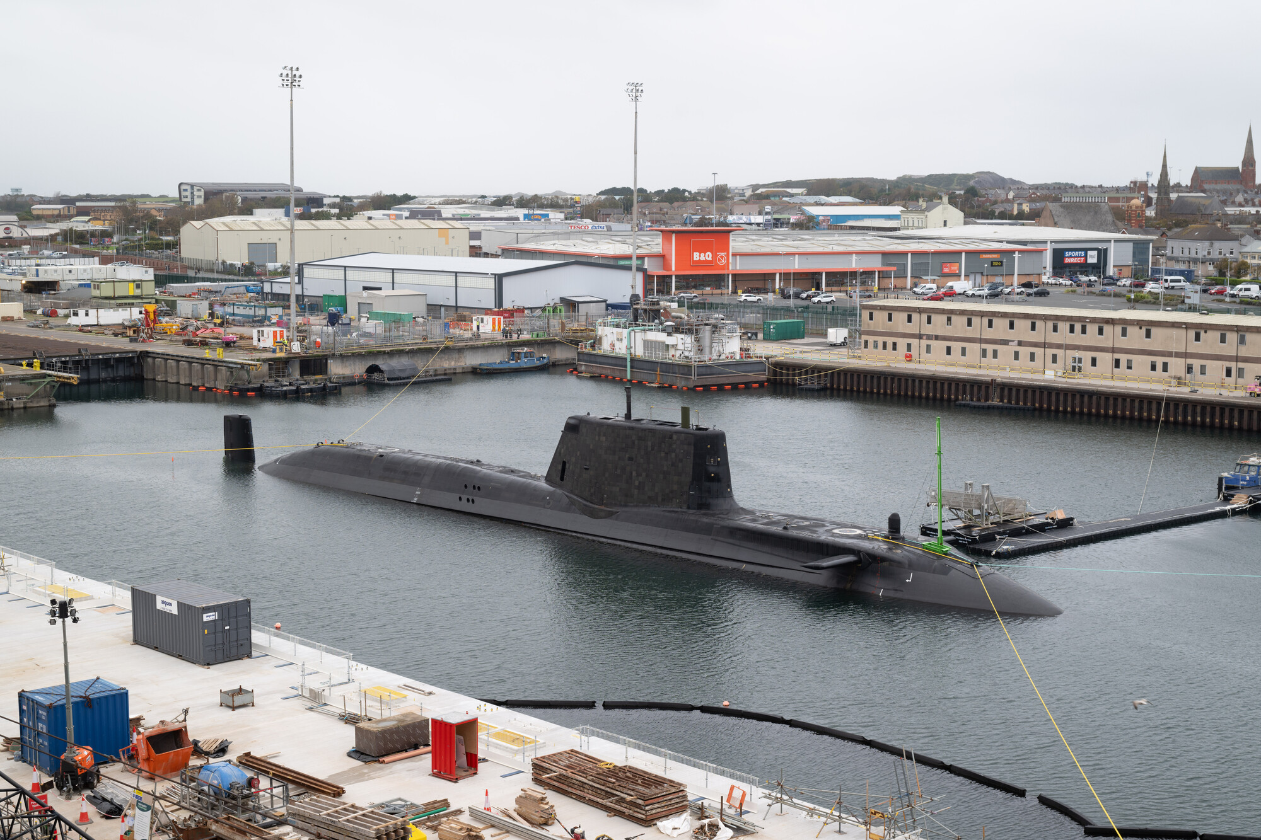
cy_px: 420
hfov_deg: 38.2
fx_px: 1821
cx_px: 630
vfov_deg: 26.0
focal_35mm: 52
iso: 200
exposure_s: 1/100
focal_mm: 52
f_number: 7.1
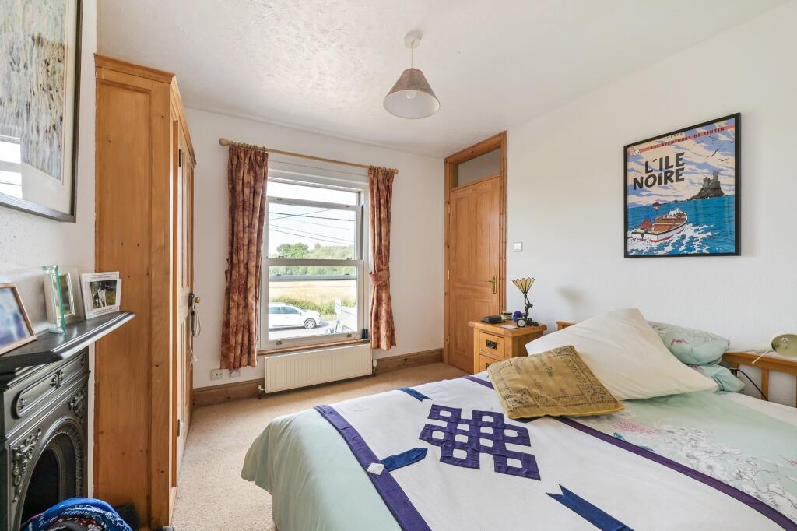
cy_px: 266
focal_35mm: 14
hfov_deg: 104.3
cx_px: 398
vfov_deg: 81.2
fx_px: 310
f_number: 14
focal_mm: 14
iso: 400
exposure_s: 1/15
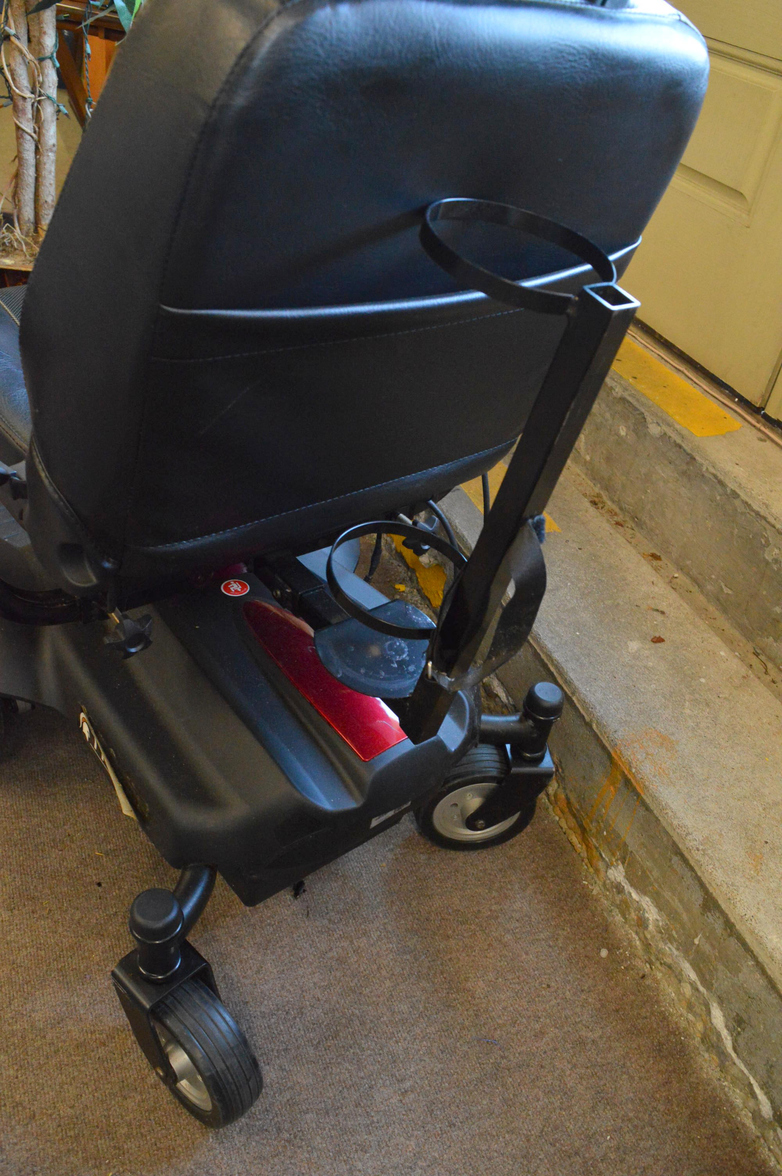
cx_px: 391
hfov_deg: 47.8
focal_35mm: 27
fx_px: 881
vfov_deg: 67.4
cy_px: 588
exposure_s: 1/60
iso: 3200
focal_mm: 18
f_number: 5.6
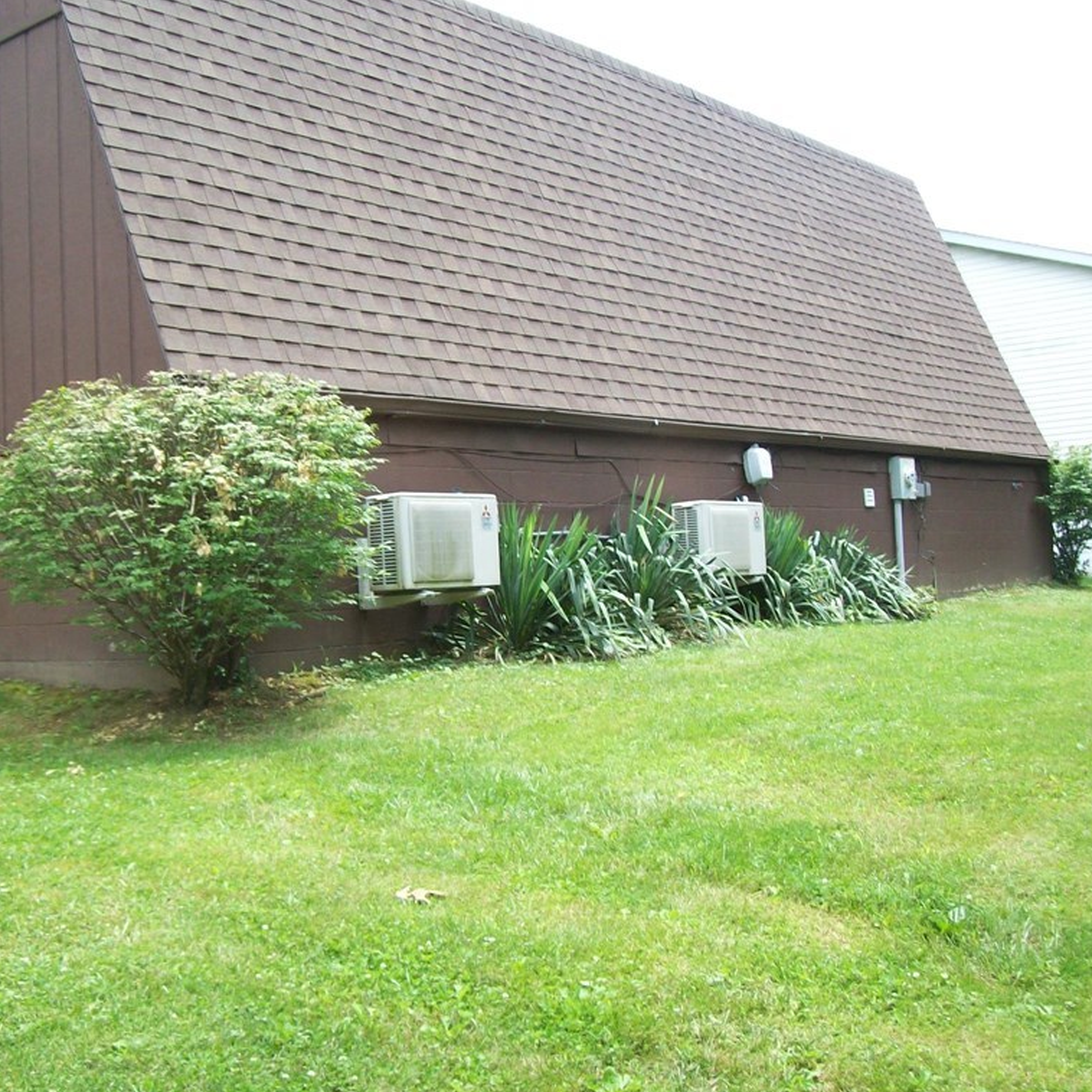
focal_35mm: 43
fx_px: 1535
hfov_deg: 39.1
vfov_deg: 39.2
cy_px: 542
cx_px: 460
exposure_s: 1/269
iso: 80
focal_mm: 6
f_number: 2.7
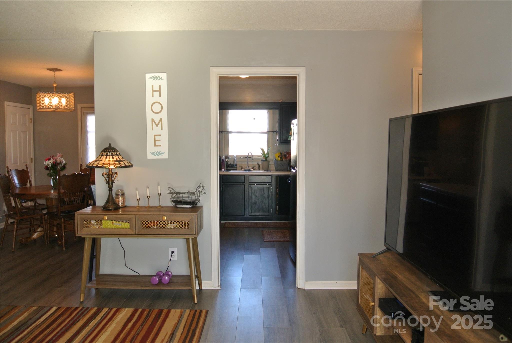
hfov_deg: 63.6
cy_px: 172
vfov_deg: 45.1
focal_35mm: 29
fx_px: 413
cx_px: 256
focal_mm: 11
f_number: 3.5
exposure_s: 1/60
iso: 250
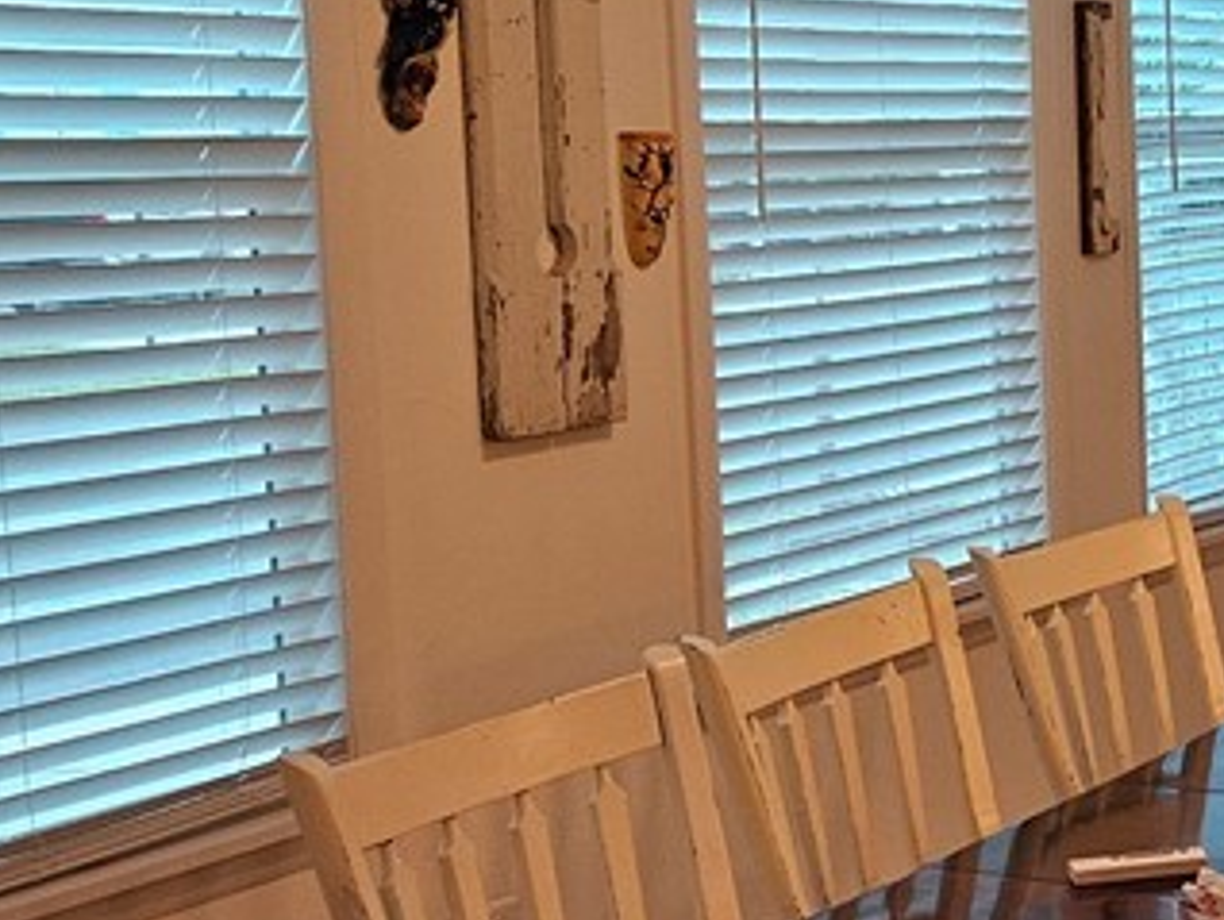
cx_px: 1339
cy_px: 377
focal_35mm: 74
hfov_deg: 24.6
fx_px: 2619
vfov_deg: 19.9
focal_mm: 5.4
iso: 640
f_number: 1.8
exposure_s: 1/120
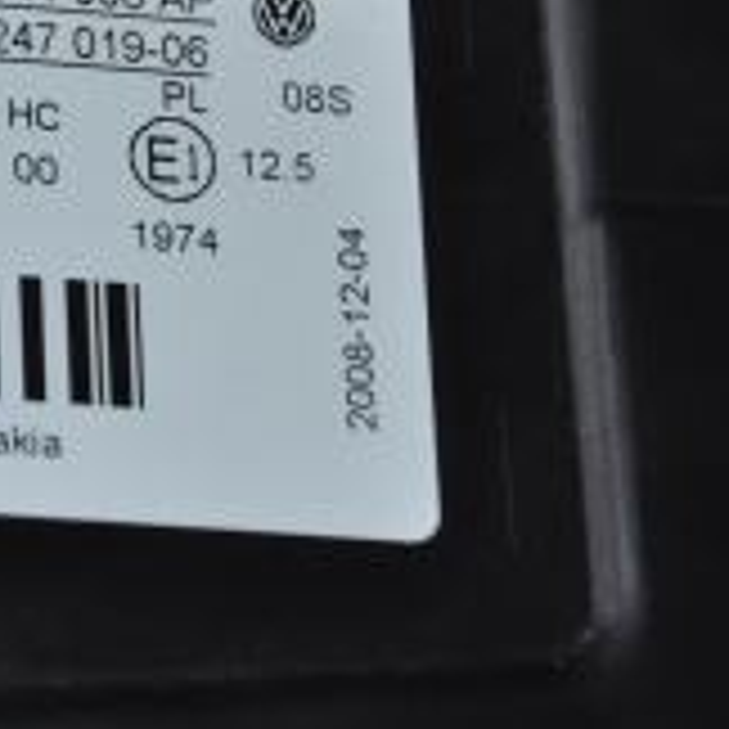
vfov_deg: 4.8
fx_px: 8625
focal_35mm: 362
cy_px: 94
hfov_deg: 4.8
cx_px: -126
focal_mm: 92
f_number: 5.6
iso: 560
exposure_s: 1/60
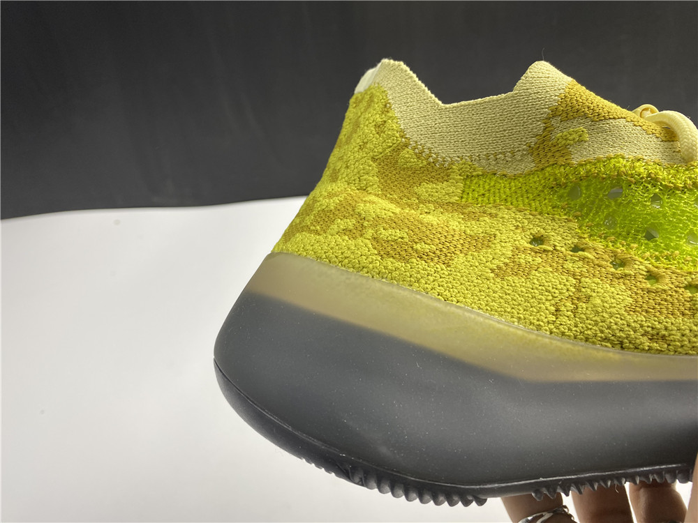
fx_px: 524
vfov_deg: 53.1
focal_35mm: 26
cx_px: 349
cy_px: 262
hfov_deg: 67.3
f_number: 1.8
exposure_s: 1/100
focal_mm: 4.25
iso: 64
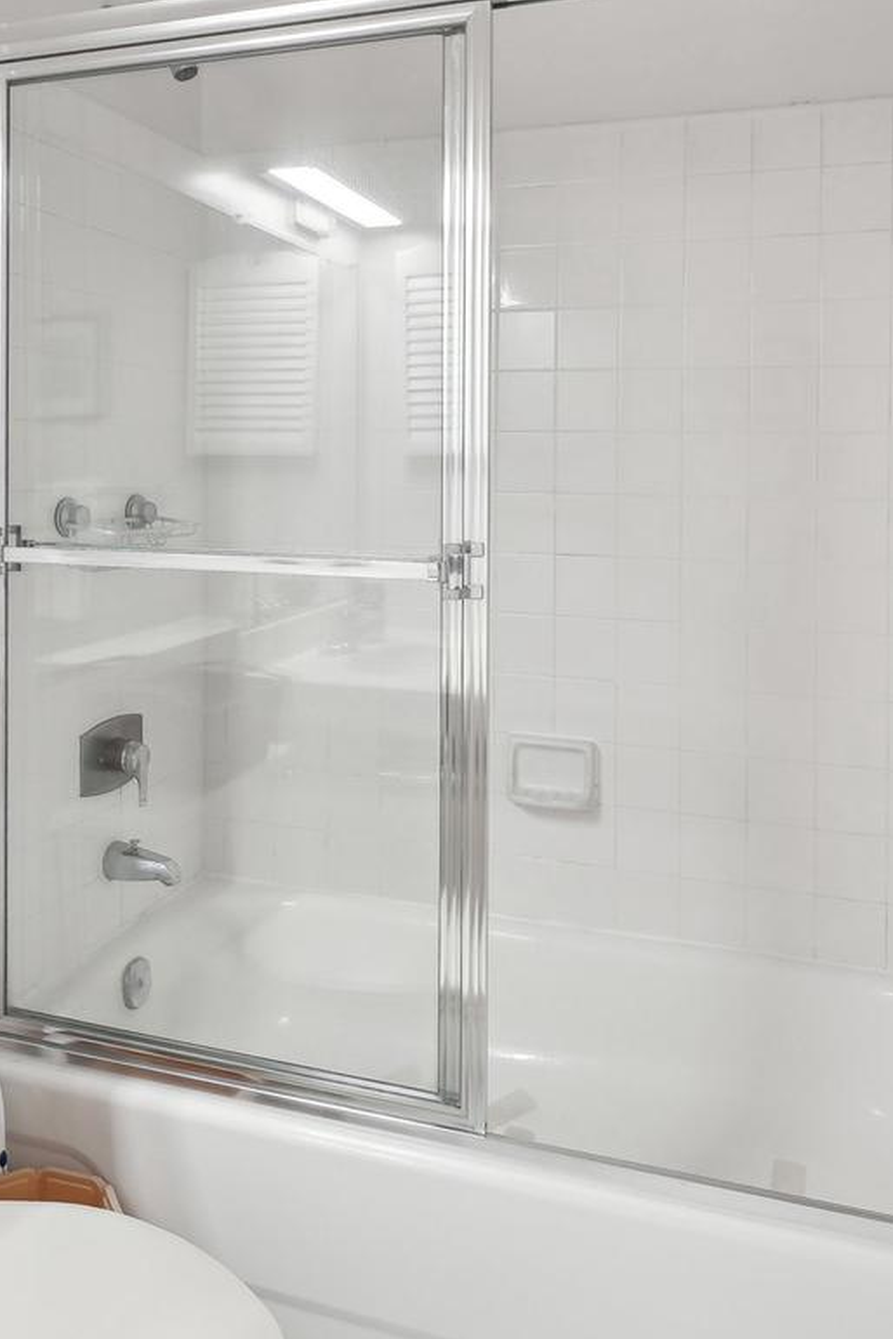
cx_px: 417
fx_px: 1042
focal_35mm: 28
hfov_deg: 46.4
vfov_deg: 64.7
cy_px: 523
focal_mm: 10
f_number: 7.1
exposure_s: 1/2
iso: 100
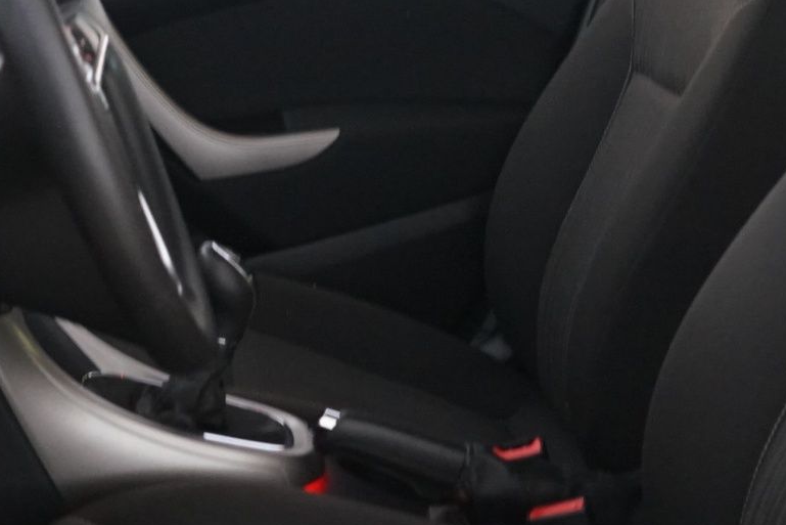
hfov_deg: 22.3
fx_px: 1987
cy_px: 278
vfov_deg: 15.0
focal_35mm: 91
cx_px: 319
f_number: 4
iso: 2500
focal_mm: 28
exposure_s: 1/10
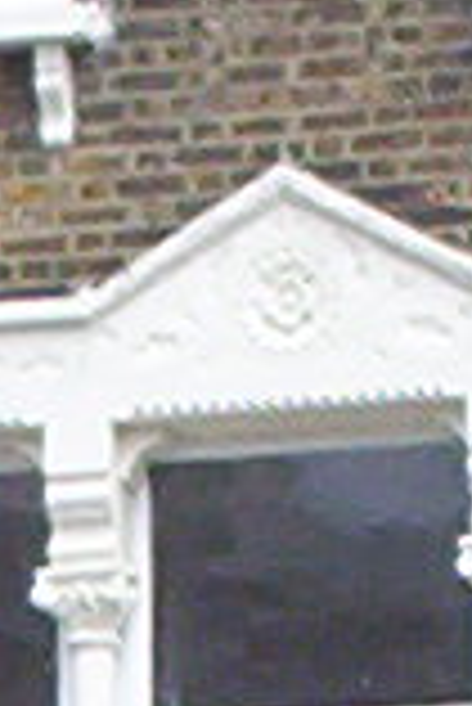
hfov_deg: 3.3
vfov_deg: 4.8
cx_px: -153
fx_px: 8065
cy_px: 2118
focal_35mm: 411
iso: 100
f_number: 4.5
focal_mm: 4.99
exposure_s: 1/303
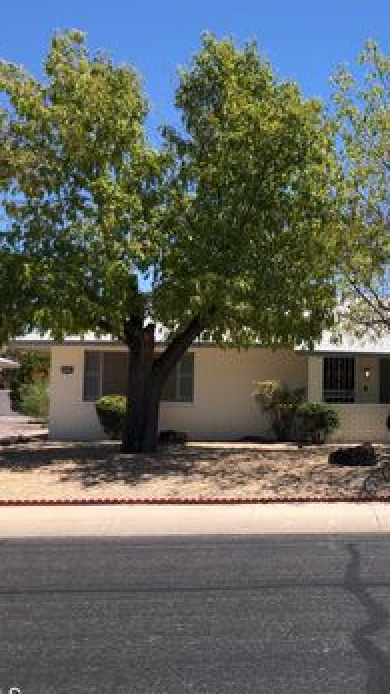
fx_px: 810
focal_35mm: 44
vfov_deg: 46.4
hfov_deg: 25.6
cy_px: 355
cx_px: 396
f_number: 1.8
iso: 20
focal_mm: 3.99
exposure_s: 1/1600
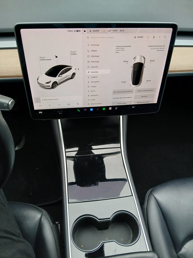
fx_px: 193
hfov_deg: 53.1
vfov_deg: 67.3
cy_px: 129
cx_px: 96
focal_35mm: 26
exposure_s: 1/50
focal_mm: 3.98
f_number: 1.8
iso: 160
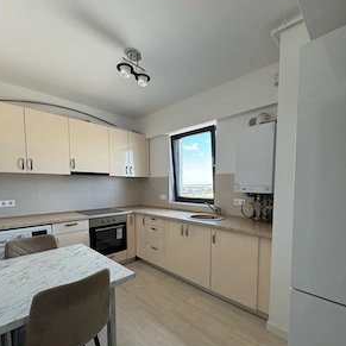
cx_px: 171
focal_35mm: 17
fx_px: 192
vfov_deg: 83.4
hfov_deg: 84.0
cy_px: 200
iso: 160
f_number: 2.2
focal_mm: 2.22
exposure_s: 1/99
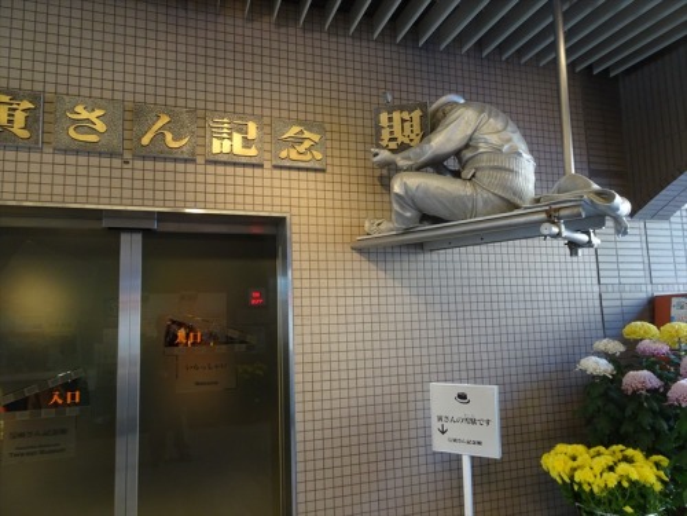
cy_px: 258
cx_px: 344
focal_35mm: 24
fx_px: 476
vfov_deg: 56.8
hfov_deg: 71.6
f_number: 3.5
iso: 200
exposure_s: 1/30
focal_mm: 4.1
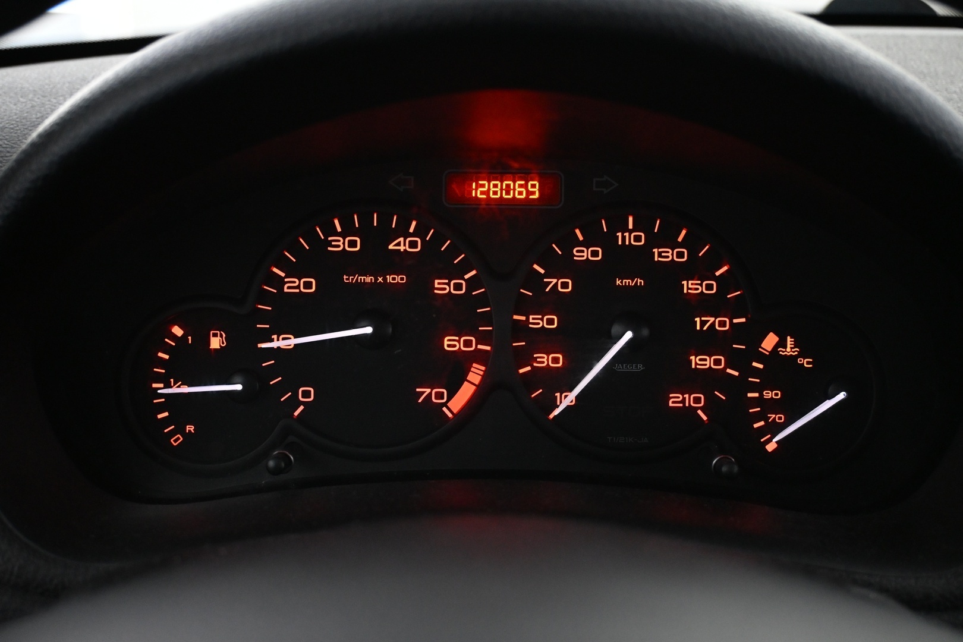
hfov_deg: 47.2
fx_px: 1103
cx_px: 482
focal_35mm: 41
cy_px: 321
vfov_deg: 32.4
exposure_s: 1/40
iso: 2800
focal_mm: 27.5
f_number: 4.5
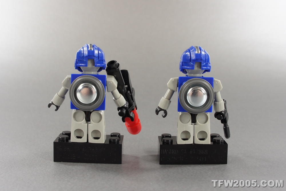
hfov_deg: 61.9
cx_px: 143
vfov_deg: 43.6
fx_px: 238
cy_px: 96
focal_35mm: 30
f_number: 8
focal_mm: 20
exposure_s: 1/60
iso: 400
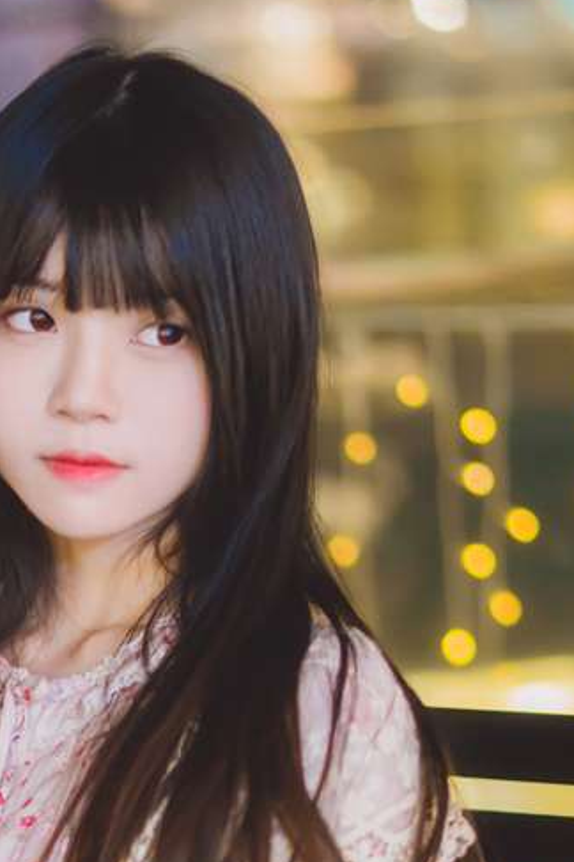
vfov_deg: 10.9
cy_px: 1033
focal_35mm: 185
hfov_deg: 7.3
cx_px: -188
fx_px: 4424
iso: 1600
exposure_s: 1/100
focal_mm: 50
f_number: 1.4
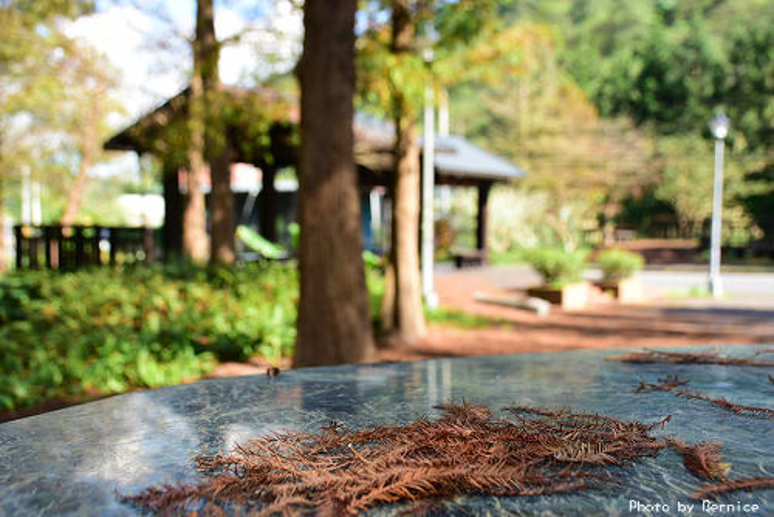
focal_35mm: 40
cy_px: 258
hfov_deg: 47.9
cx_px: 387
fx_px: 871
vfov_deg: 33.1
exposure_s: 1/80
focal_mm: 27
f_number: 6.3
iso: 100
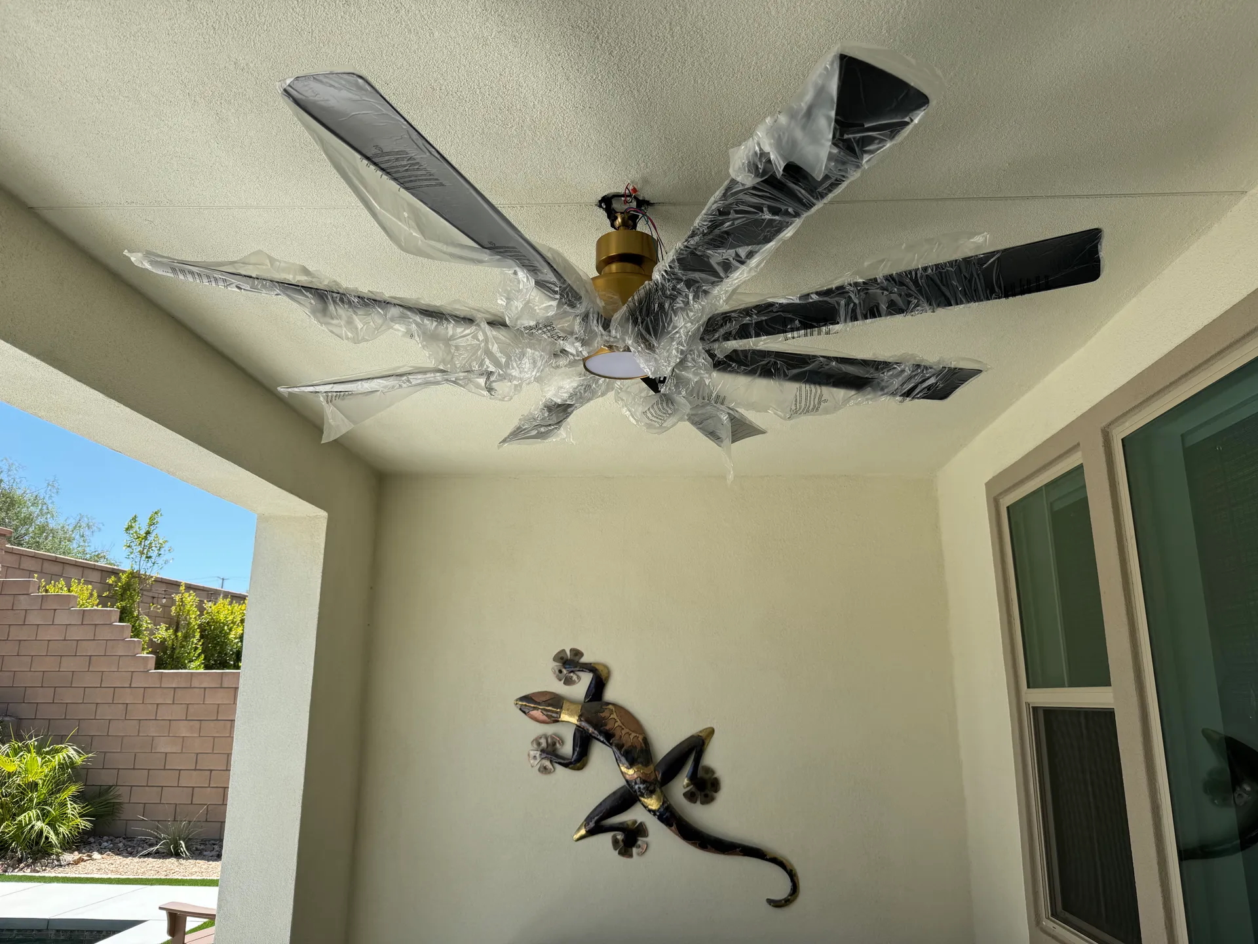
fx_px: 872
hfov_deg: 71.6
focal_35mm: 24
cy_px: 472
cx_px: 629
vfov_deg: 56.8
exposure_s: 1/1721
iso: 80
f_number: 1.78
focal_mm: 6.76
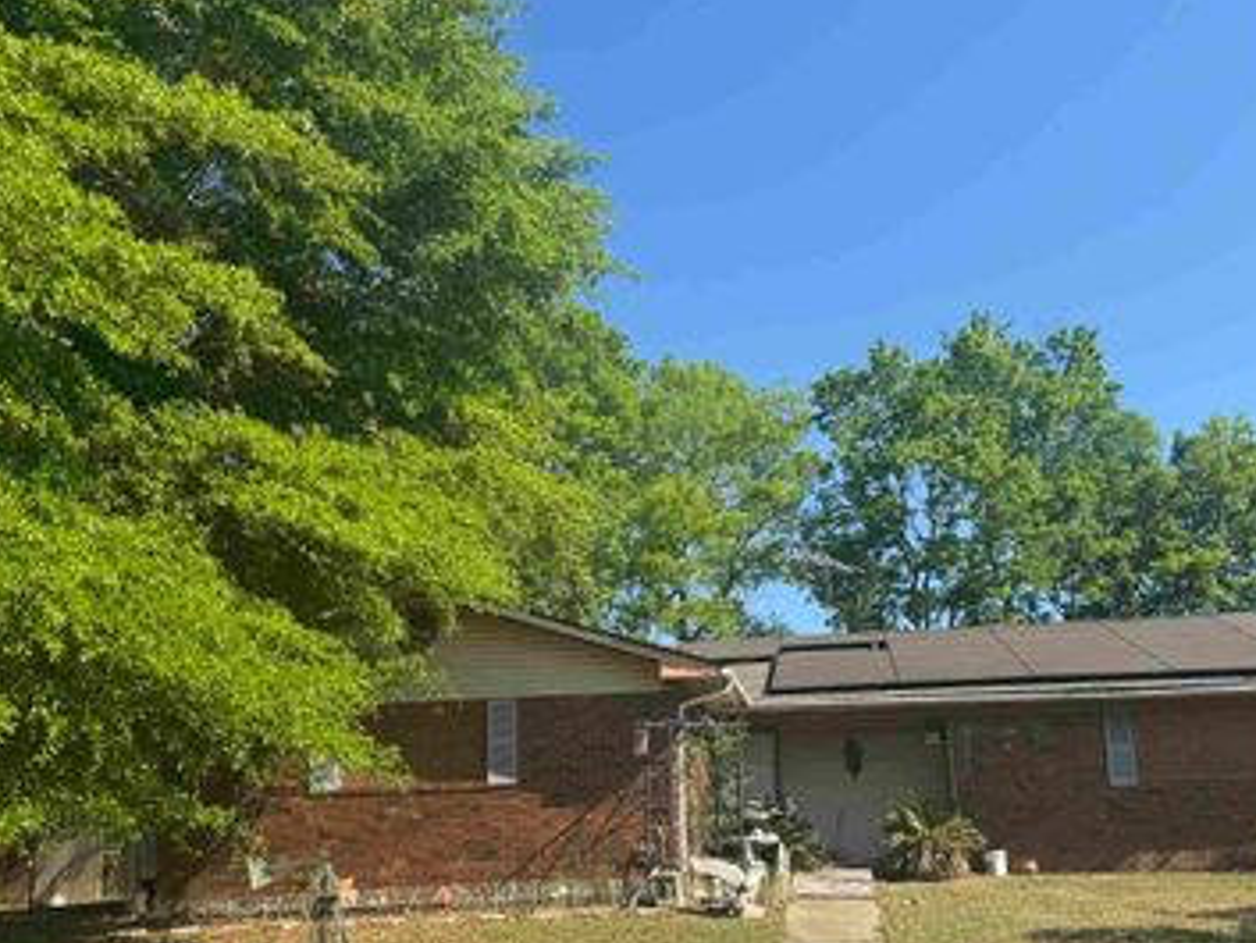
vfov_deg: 41.3
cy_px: 628
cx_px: 648
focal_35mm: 34
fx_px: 1234
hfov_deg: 53.9
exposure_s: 1/2506
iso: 80
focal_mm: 6.76
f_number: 1.78
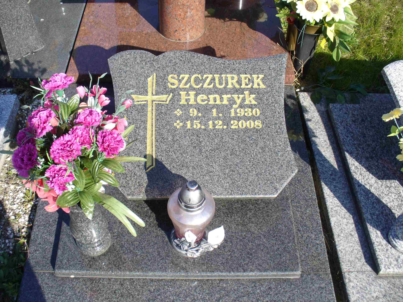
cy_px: 151
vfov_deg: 38.7
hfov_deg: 50.1
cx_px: 202
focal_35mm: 37
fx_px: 431
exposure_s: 1/160
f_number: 5.6
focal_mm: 6.1
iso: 80
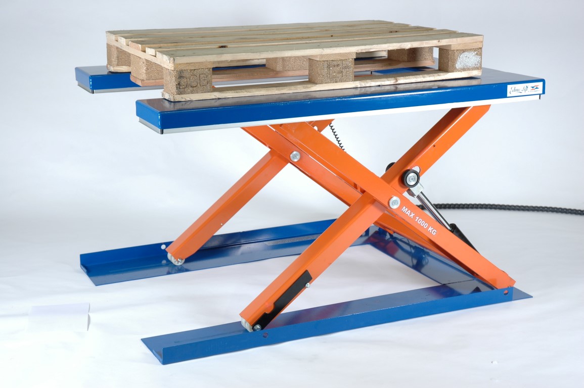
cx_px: 292
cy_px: 194
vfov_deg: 20.6
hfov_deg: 30.5
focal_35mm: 66
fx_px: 1070
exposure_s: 1/60
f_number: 4.5
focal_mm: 44
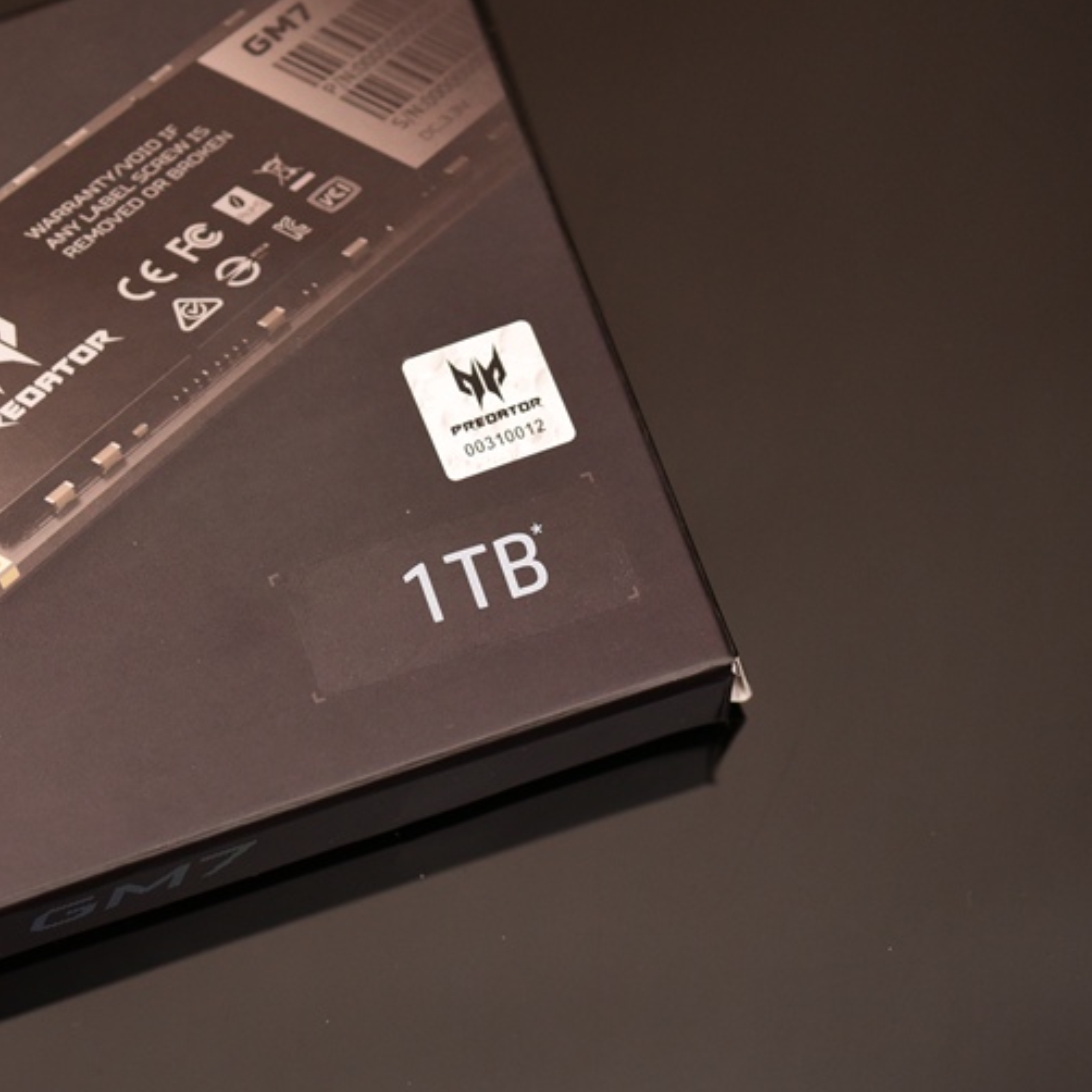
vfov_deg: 9.6
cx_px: -2
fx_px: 6496
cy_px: 530
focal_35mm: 182
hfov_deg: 9.5
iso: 1600
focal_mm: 105
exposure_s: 1/60
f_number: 5.6
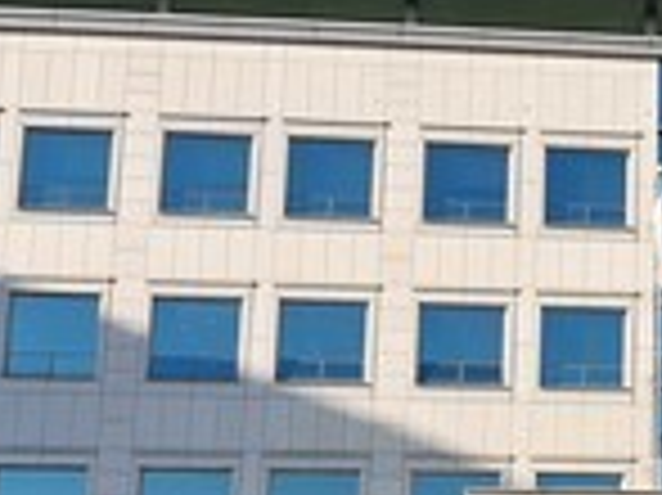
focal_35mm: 106
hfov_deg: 17.5
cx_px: 847
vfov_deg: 13.9
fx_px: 2026
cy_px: 356
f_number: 2.4
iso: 50
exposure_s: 1/724
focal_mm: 4.3
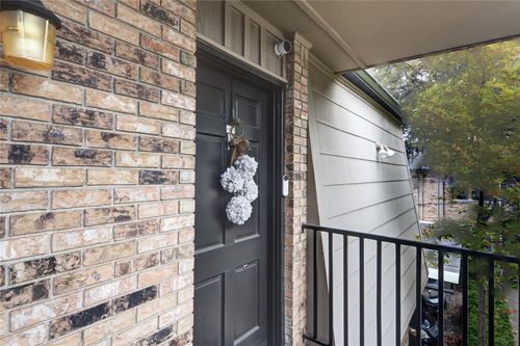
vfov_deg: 63.2
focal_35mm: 20
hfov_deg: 85.4
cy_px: 173
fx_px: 282
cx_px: 260
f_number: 8
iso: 400
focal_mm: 13
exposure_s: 1/60
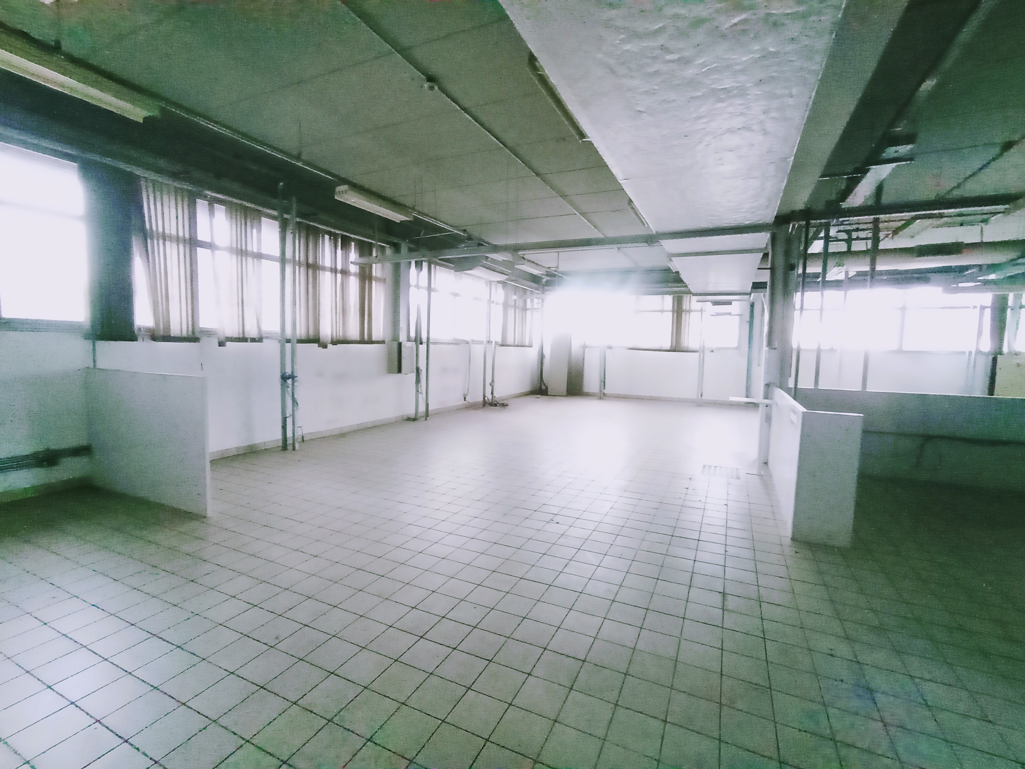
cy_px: 384
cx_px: 512
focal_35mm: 16
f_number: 2.2
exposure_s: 1/15
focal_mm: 1.65
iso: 1575
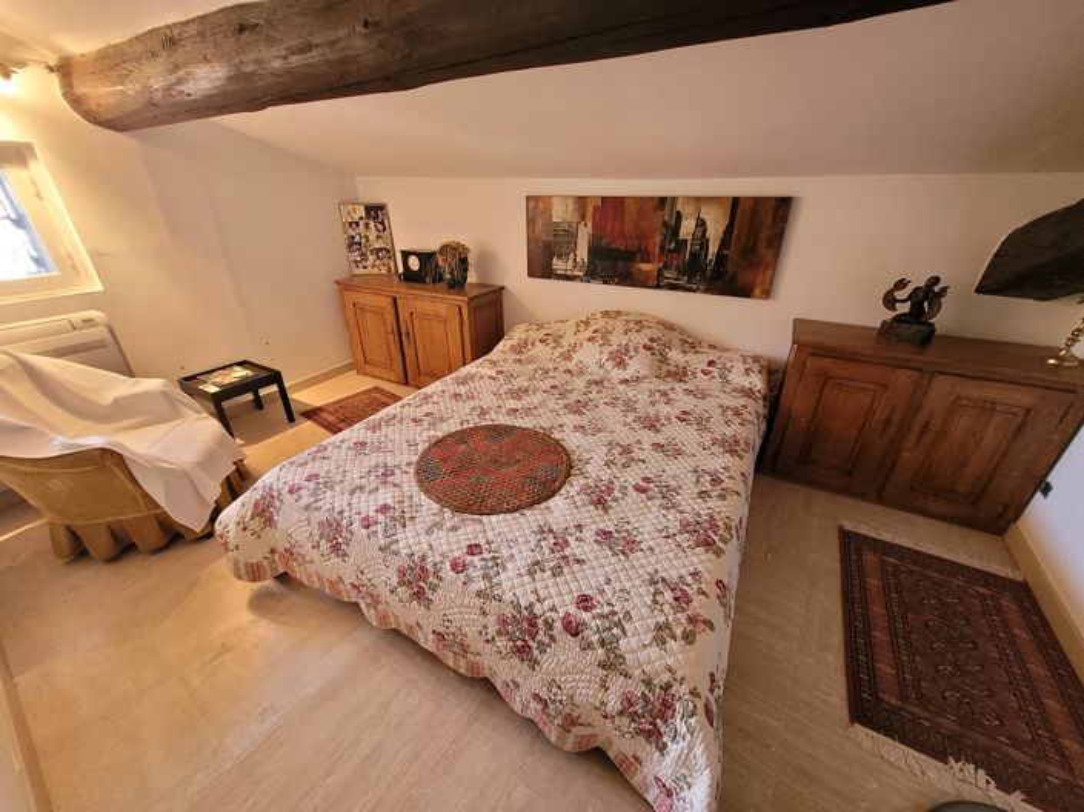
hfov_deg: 106.2
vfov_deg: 89.9
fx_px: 407
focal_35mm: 13
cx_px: 542
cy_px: 406
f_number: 2.2
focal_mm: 1.74
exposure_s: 1/33
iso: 400
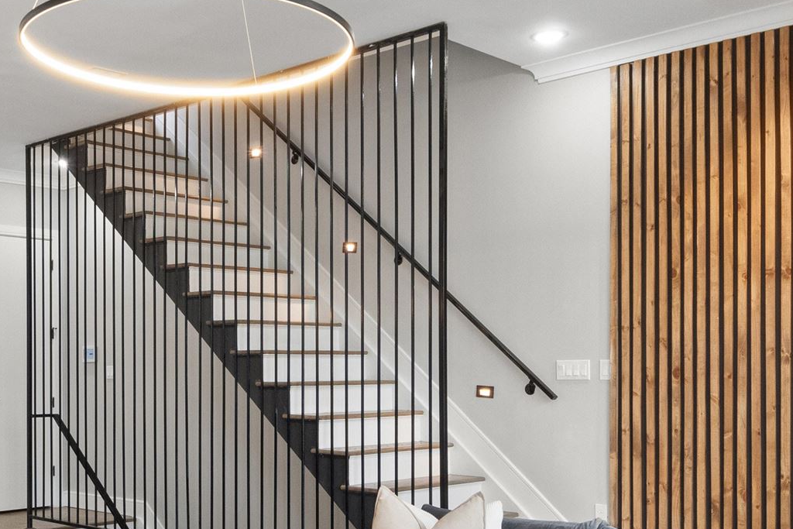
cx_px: 237
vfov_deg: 29.5
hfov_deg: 42.7
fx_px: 991
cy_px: 379
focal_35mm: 45
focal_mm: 10
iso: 2500
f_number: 8
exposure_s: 1/20
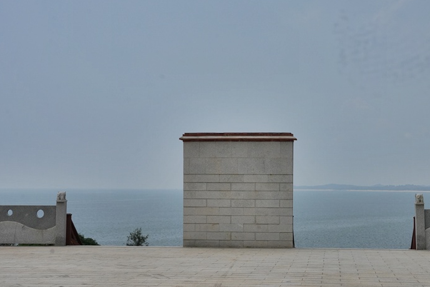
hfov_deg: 30.0
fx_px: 800
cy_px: 146
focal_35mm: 67
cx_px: 258
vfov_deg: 20.3
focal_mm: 45
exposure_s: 1/5000
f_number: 11
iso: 1250
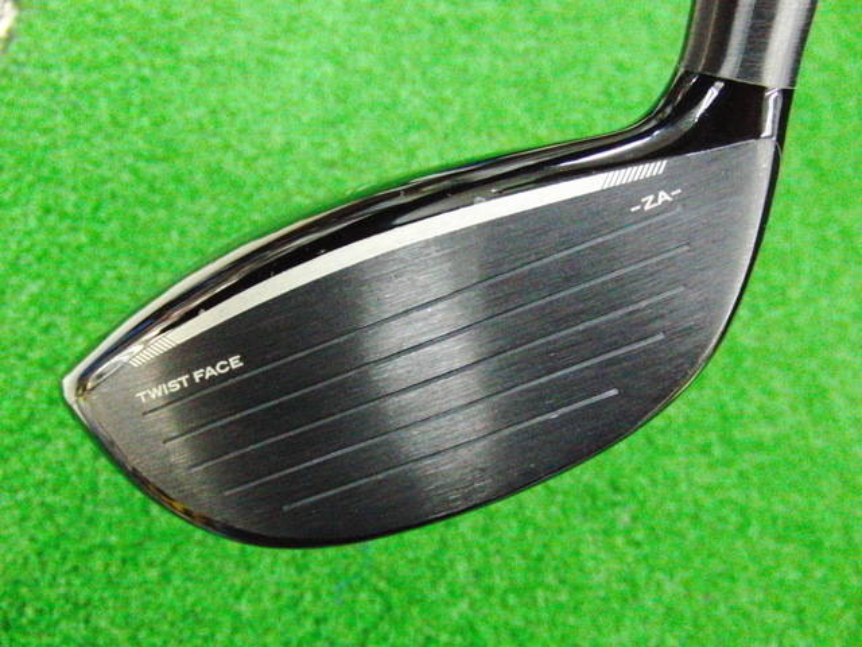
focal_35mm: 37
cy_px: 324
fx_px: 921
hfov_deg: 50.1
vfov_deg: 38.7
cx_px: 431
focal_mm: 6.42
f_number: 3.6
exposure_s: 1/100
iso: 3200
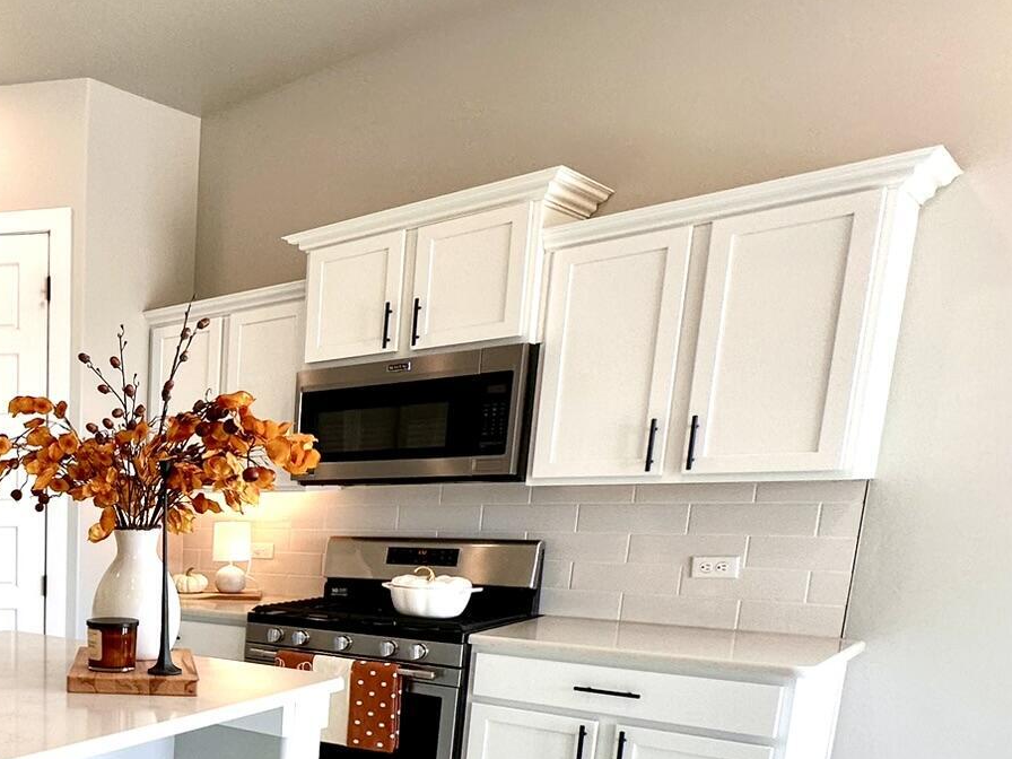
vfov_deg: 41.2
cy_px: 662
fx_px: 936
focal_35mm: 32
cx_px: -142
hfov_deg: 42.3
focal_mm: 2.22
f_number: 2.2
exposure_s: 1/120
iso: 80
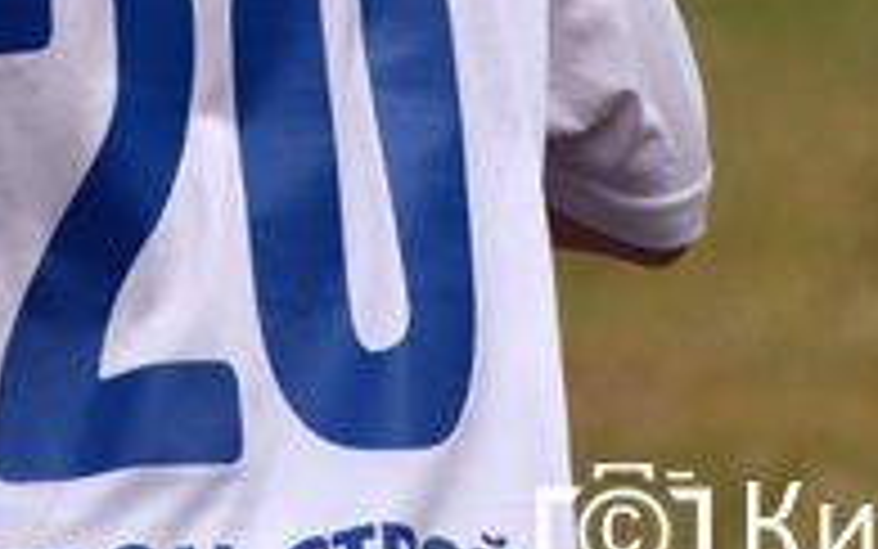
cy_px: -297
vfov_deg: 1.2
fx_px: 25347
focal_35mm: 1059
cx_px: 218
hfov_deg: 2.0
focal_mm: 200
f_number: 6.3
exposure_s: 1/1600
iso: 400
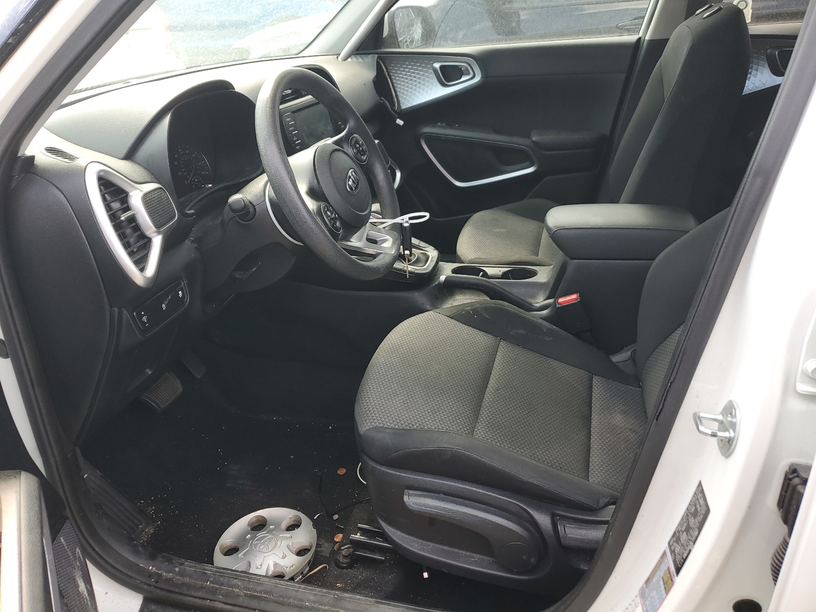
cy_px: 306
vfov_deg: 53.1
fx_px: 613
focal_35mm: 26
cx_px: 408
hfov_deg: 67.3
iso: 50
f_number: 1.5
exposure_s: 1/192
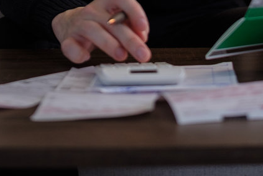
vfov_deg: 8.5
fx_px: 1132
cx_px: 161
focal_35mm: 155
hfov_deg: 13.2
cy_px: -153
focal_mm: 27
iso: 200
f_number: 1.2
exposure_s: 1/200
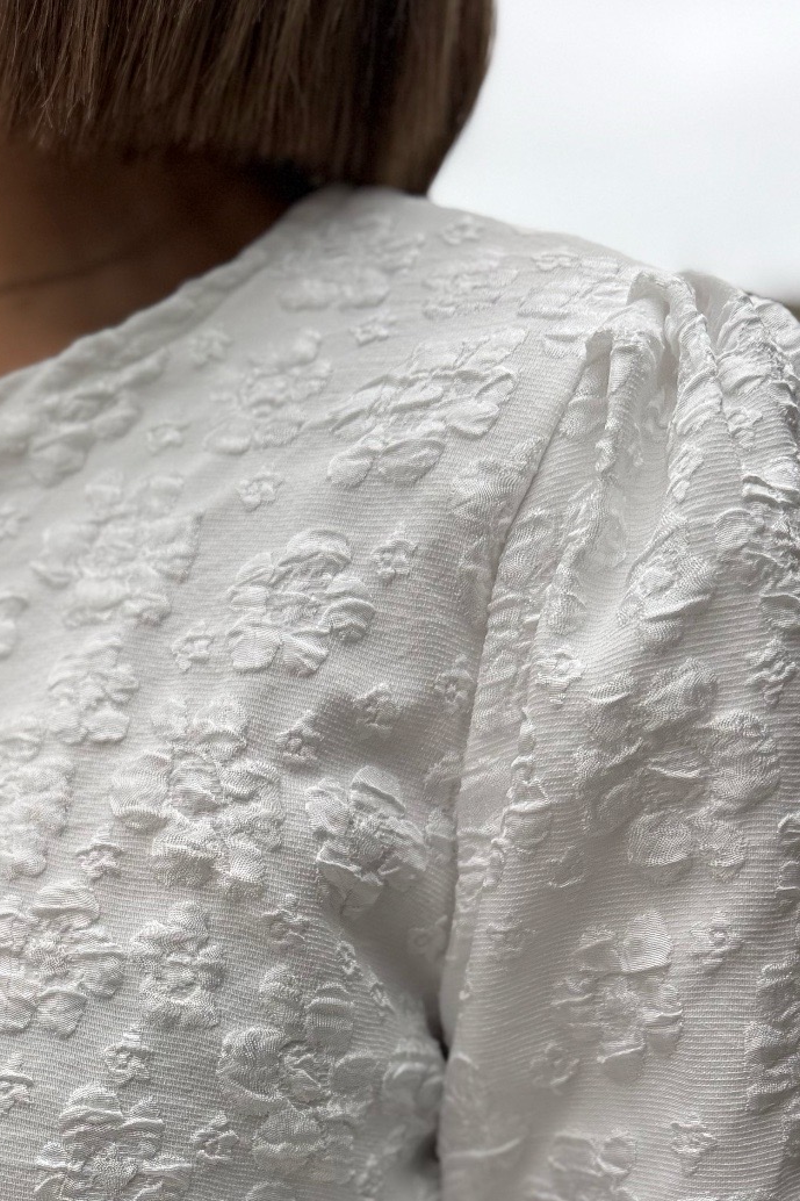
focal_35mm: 59
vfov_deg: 30.8
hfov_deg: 22.5
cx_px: 90
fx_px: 1967
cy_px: 1271
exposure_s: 1/547
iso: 80
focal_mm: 6.76
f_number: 1.78
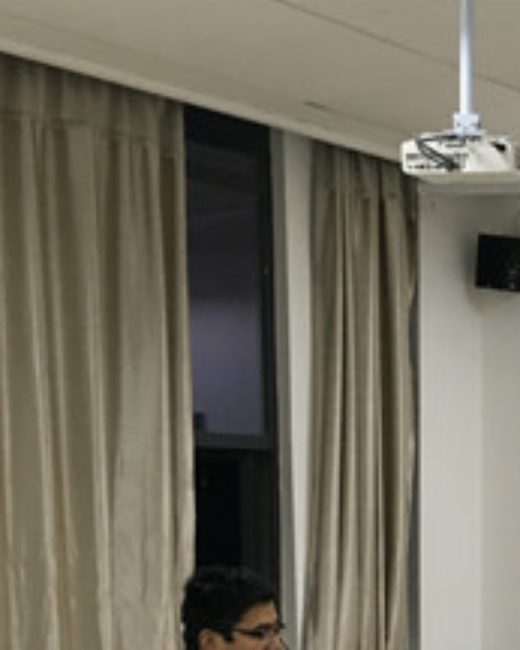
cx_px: 733
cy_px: 707
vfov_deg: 21.6
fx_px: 1615
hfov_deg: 16.9
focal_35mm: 84
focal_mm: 4.15
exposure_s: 1/33
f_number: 2.2
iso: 125
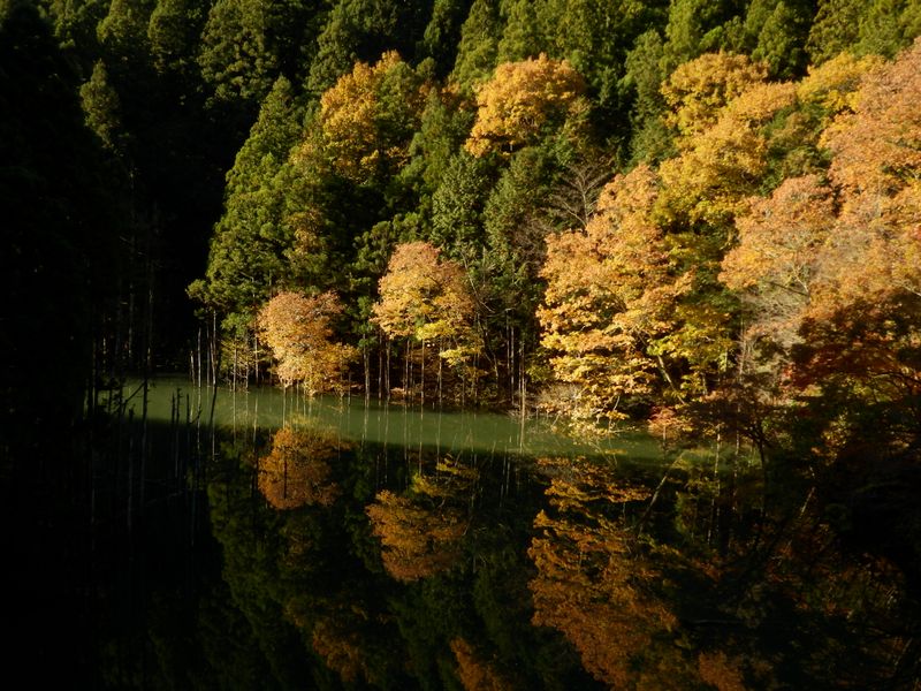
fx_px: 1357
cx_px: 460
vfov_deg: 28.6
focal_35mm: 51
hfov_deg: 37.5
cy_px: 346
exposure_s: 1/160
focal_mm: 9.1
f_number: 4.4
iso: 80
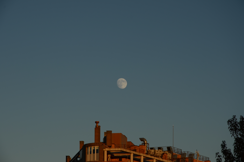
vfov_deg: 8.7
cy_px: 81
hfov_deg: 13.1
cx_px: 122
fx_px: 1065
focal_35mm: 158
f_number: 10
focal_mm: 105
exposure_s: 1/250
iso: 100
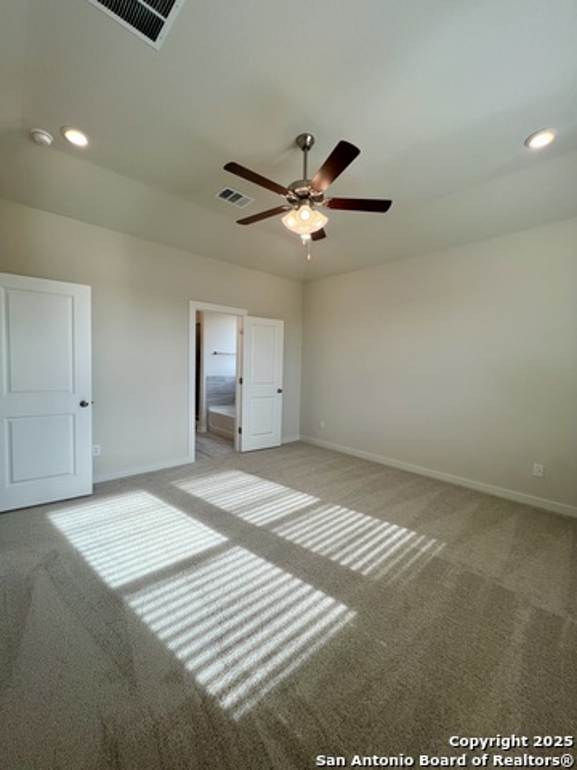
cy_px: 385
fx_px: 289
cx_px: 288
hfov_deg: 89.9
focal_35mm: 13
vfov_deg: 106.2
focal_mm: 1.57
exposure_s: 1/164
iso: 32
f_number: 1.8
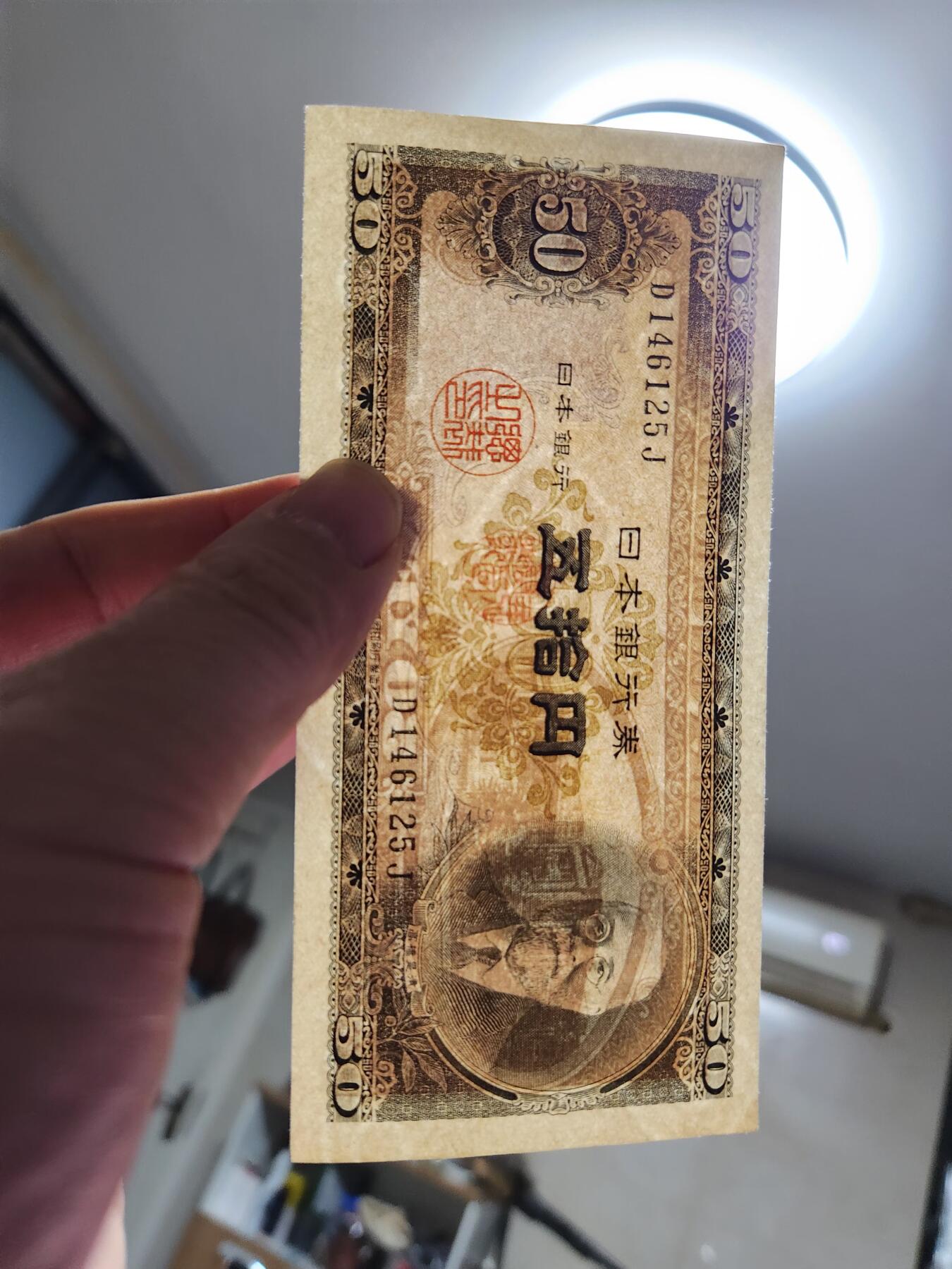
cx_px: 476
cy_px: 634
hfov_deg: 58.9
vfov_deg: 73.9
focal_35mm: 23
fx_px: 843
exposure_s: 1/50
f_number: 1.8
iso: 640
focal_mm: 5.4
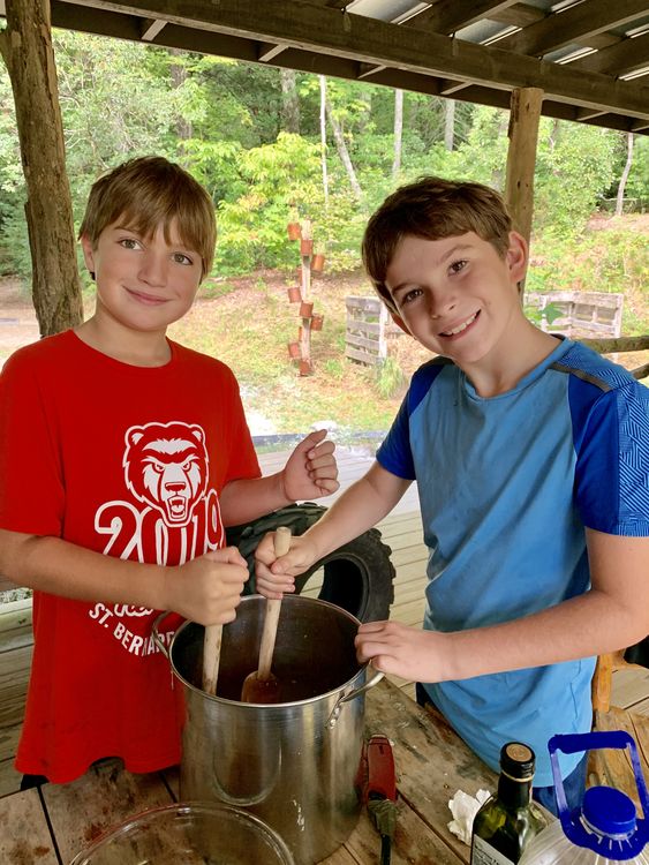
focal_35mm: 26
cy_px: 432
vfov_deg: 67.3
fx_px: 650
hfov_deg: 53.1
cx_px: 324
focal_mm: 4.25
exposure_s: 1/121
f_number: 1.8
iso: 80
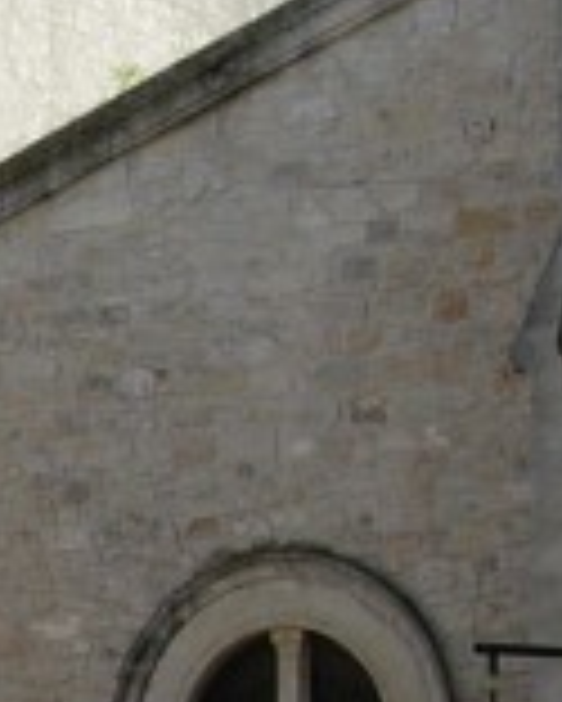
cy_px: 950
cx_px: -405
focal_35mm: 190
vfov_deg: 9.9
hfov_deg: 7.9
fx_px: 3946
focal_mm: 7.8
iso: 64
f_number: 4.8
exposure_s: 1/443
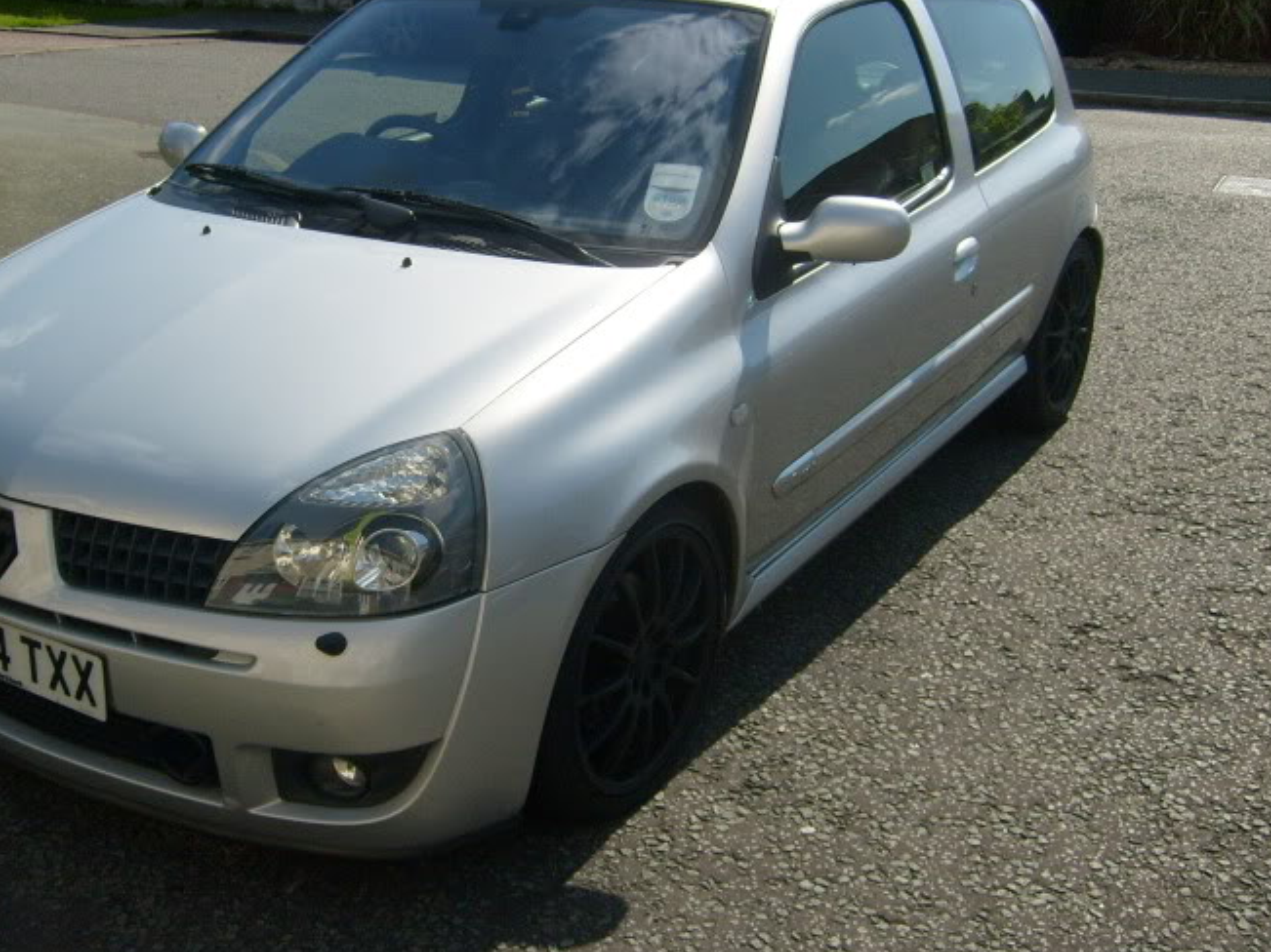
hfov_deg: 43.6
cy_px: 468
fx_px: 1579
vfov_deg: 33.6
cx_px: 512
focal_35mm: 43
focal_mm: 5.8
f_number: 7.1
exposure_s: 1/350
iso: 80
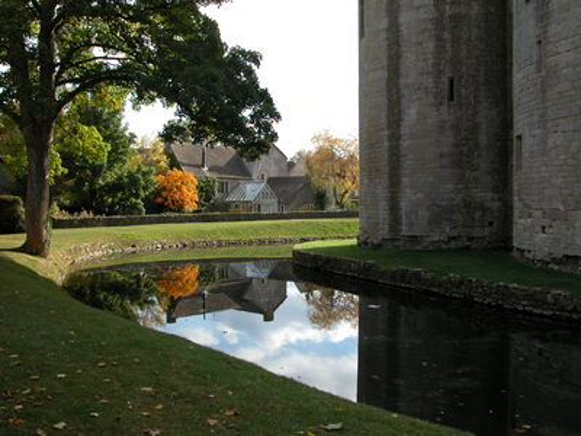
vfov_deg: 40.7
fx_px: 587
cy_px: 218
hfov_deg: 52.6
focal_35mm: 35
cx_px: 290
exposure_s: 1/223
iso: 100
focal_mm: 8.9
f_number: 5
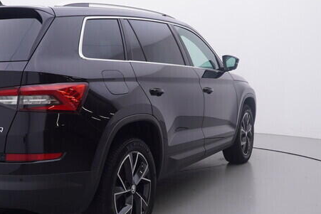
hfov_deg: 38.6
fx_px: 456
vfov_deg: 26.4
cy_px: 119
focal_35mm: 51
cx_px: 122
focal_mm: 15
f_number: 5
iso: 200
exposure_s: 1/80
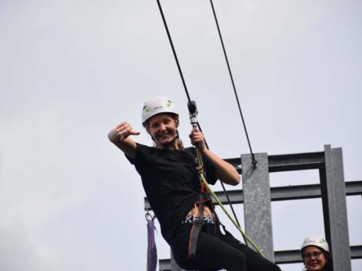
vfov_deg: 6.5
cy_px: 136
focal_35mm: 229
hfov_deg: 8.6
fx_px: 2395
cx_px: 190
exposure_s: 1/1600
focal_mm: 140
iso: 400
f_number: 7.1
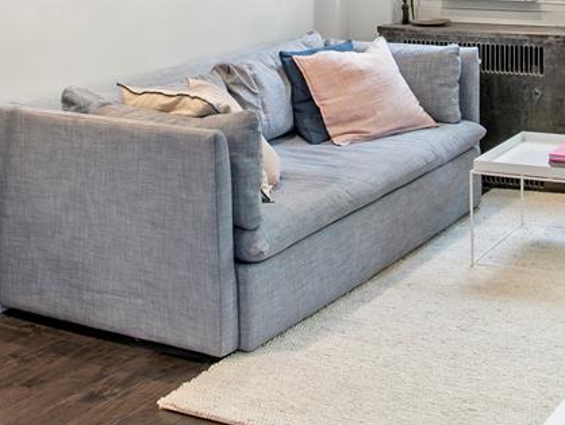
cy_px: -110
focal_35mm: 75
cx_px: 328
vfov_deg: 18.4
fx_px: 1225
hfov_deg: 25.9
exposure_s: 4
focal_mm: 17
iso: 100
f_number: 8
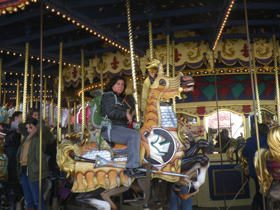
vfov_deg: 28.6
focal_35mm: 51
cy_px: 105
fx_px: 413
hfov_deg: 37.5
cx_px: 140
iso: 125
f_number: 4.4
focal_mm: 9.1
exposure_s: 1/60
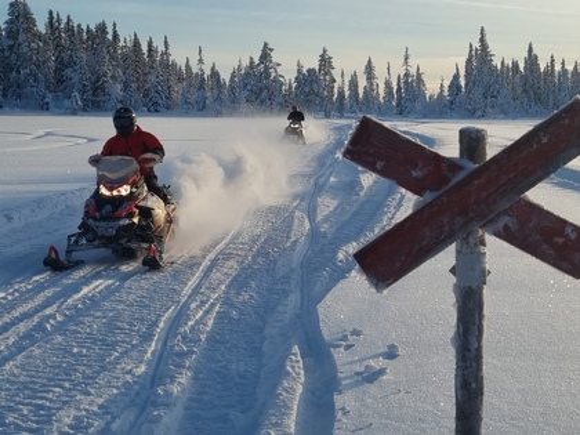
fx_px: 436
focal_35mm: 26
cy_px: 218
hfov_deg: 67.3
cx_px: 290
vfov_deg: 53.1
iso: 80
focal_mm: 5.4
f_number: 1.8
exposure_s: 1/3968
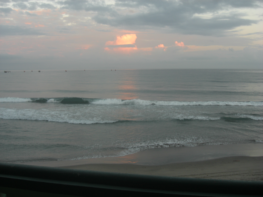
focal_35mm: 38
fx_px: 289
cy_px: 98
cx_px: 132
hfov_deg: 49.0
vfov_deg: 37.7
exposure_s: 1/80
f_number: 2.8
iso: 100
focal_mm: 7.9
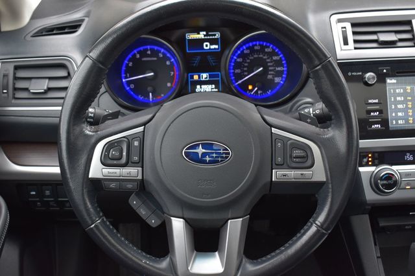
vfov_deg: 28.0
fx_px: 553
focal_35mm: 48
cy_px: 138
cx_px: 208
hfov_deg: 41.1
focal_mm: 32
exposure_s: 1/15
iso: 400
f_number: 6.3
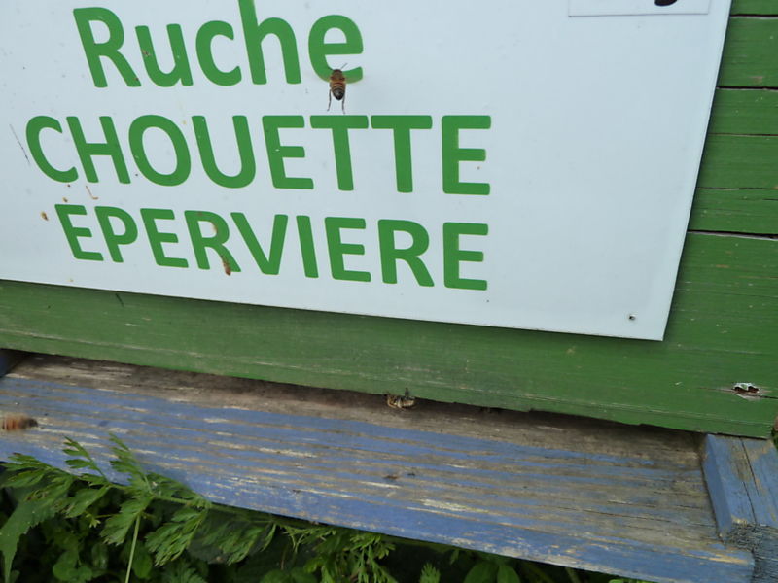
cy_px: 292
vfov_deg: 54.9
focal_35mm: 25
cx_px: 389
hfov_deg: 69.4
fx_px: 562
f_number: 4
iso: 125
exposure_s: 1/250
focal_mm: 4.1
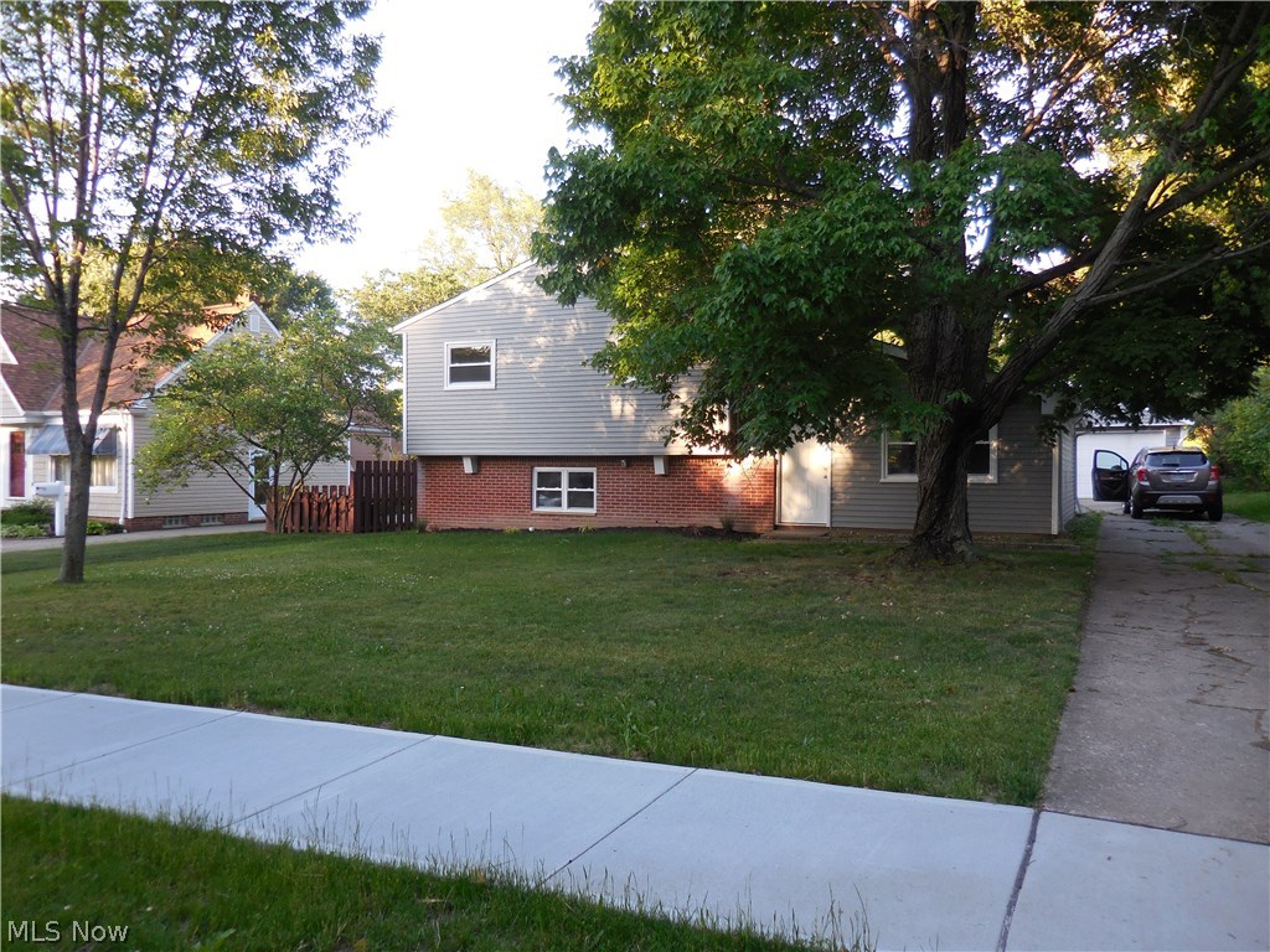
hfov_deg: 69.4
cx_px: 635
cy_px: 476
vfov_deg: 54.9
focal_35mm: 25
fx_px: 917
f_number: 3.3
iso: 125
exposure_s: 1/100
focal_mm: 4.5
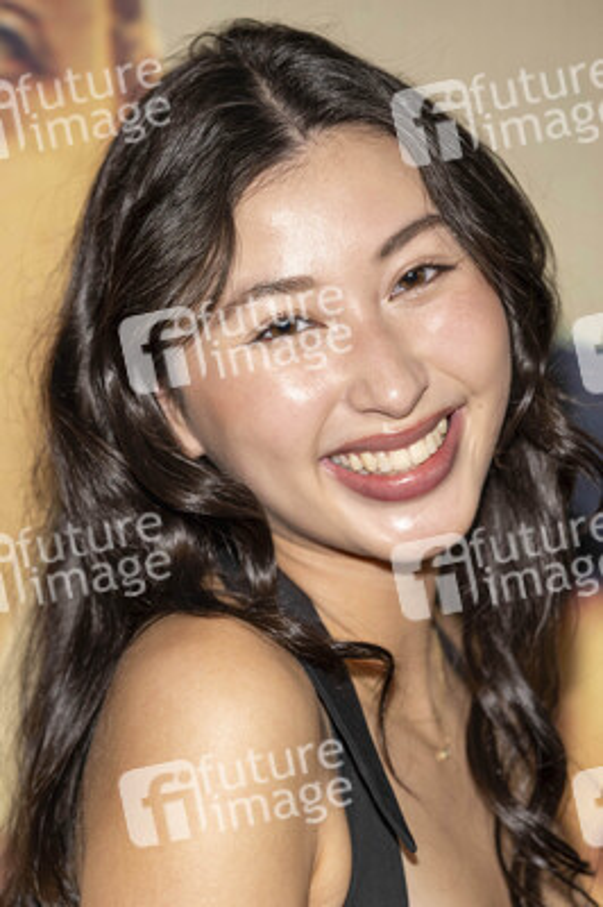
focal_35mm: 150
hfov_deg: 9.1
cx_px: 302
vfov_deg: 13.7
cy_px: 454
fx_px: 3775
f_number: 4.5
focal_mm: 150
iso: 800
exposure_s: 1/200
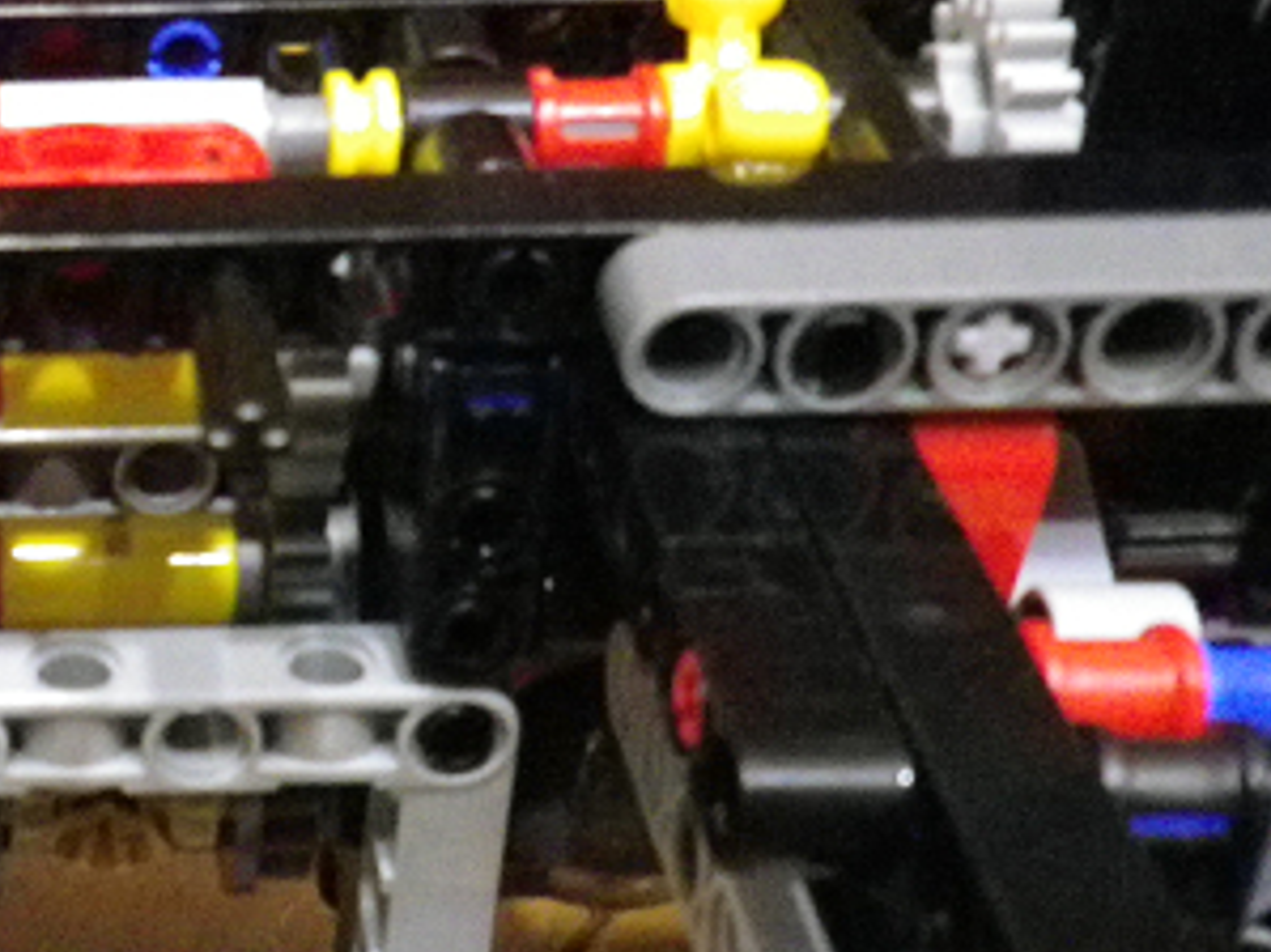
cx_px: -191
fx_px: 2753
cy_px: 774
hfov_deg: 24.0
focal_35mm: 75
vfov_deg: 19.4
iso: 800
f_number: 3.2
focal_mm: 5
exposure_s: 1/8
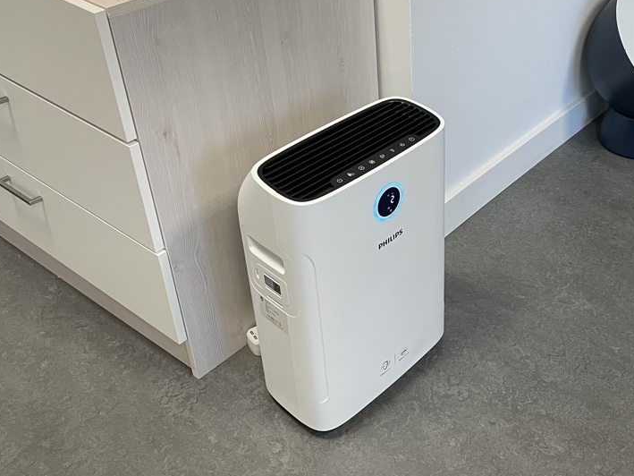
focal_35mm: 44
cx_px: 480
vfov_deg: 32.8
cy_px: 191
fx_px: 806
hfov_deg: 41.6
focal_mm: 4.2
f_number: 1.6
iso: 125
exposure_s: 1/89
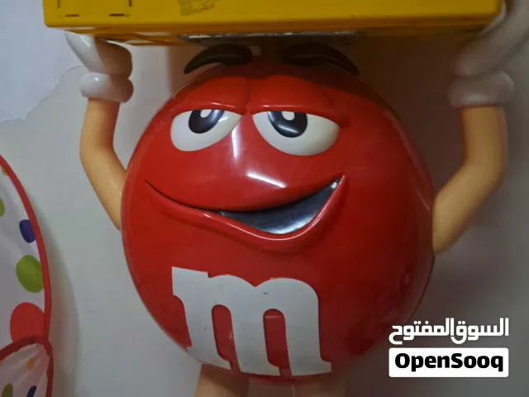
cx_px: 264
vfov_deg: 56.8
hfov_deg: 71.6
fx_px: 367
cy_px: 198
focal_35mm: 24
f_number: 1.8
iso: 800
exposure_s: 1/20
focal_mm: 5.23
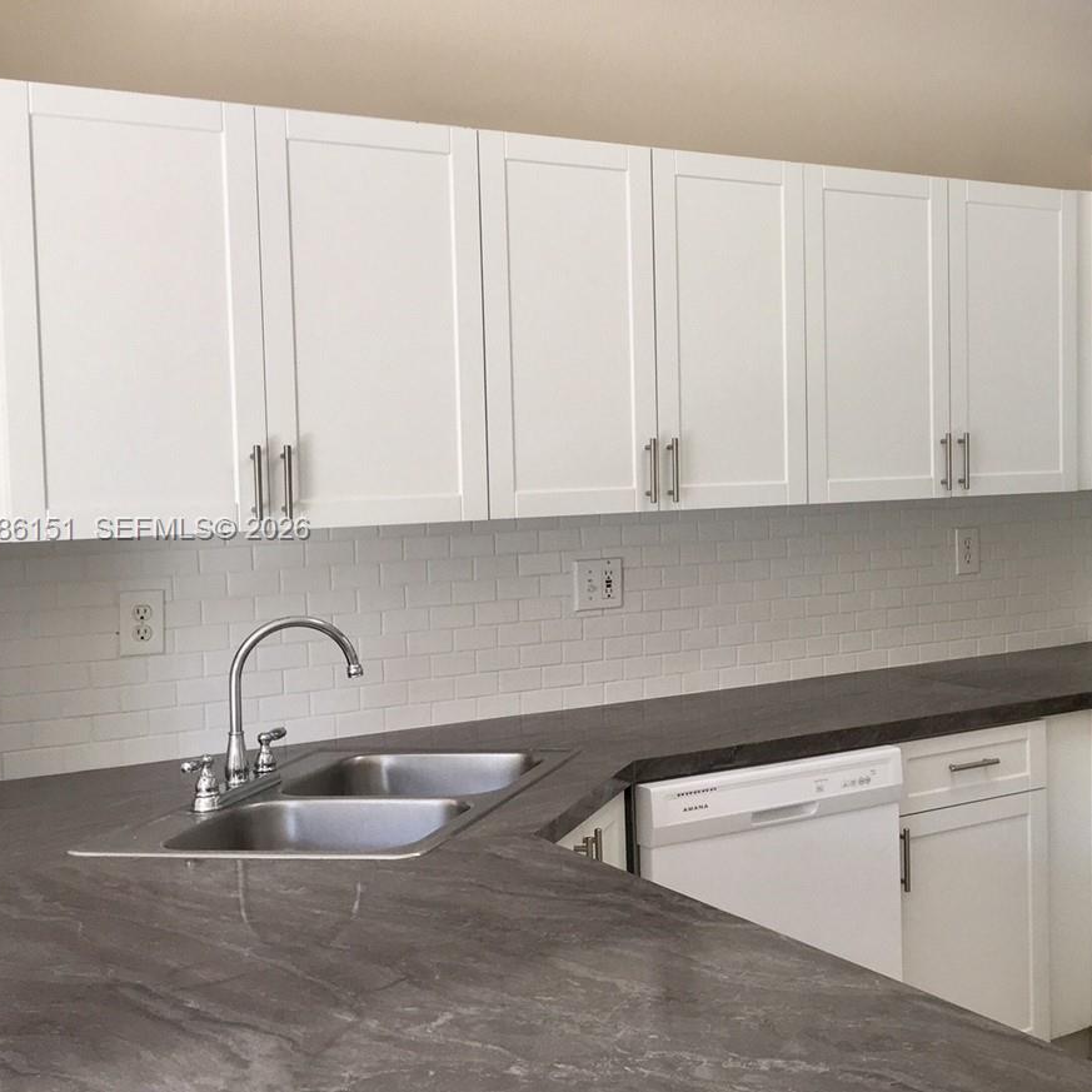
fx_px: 1677
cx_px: 921
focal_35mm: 47
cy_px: 530
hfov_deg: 34.6
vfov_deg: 36.1
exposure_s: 1/60
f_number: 2.2
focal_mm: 4.15
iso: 32
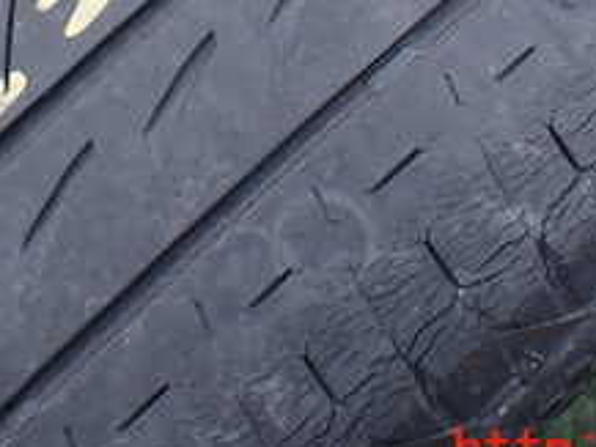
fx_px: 1430
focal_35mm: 83
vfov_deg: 16.8
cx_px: 250
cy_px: -129
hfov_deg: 23.5
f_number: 3.2
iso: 100
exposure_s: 1/125
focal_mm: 5.4
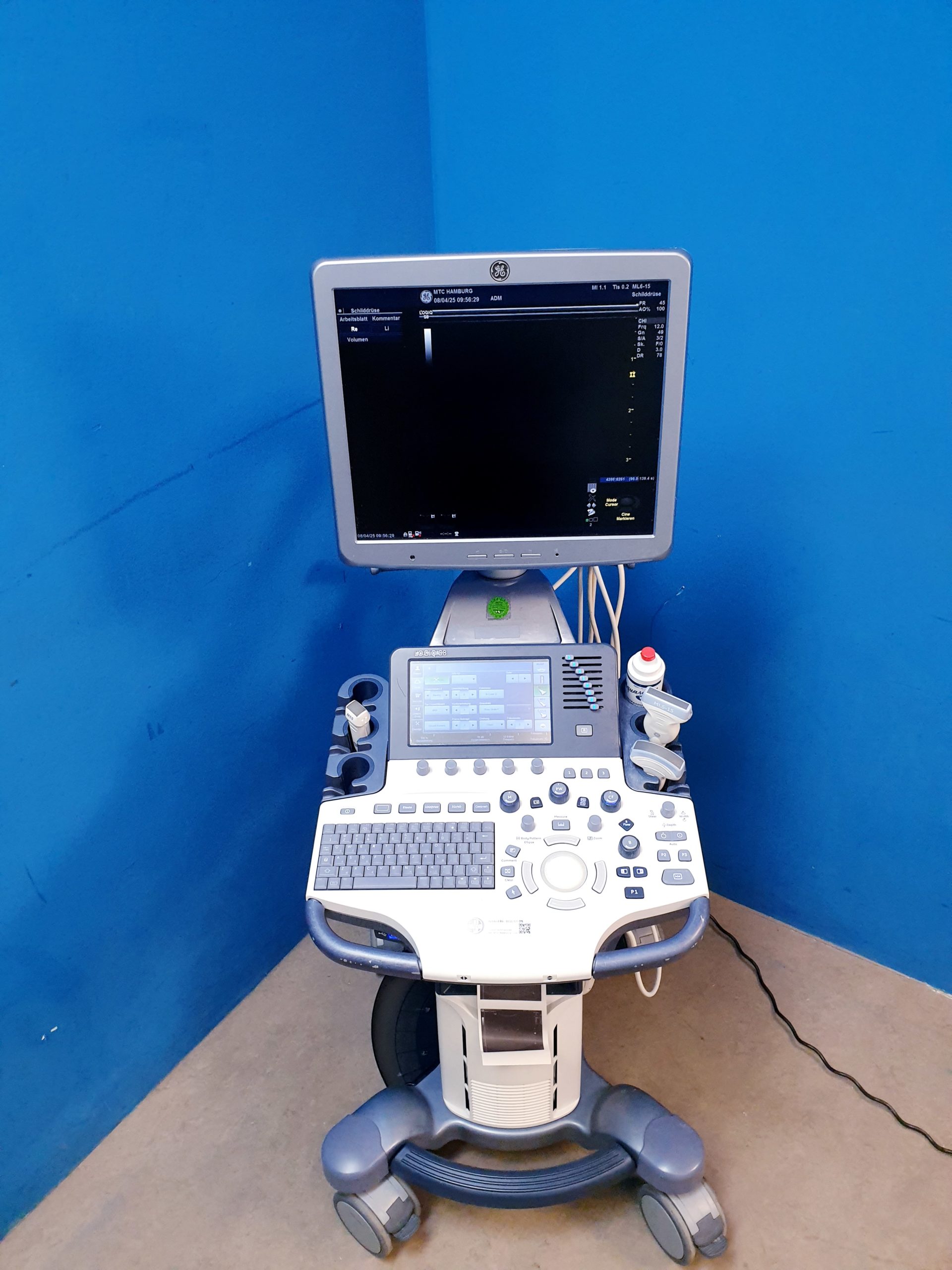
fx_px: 953
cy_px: 635
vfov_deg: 67.3
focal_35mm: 26
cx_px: 476
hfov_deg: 53.1
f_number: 2.4
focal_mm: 4.3
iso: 250
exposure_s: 1/50
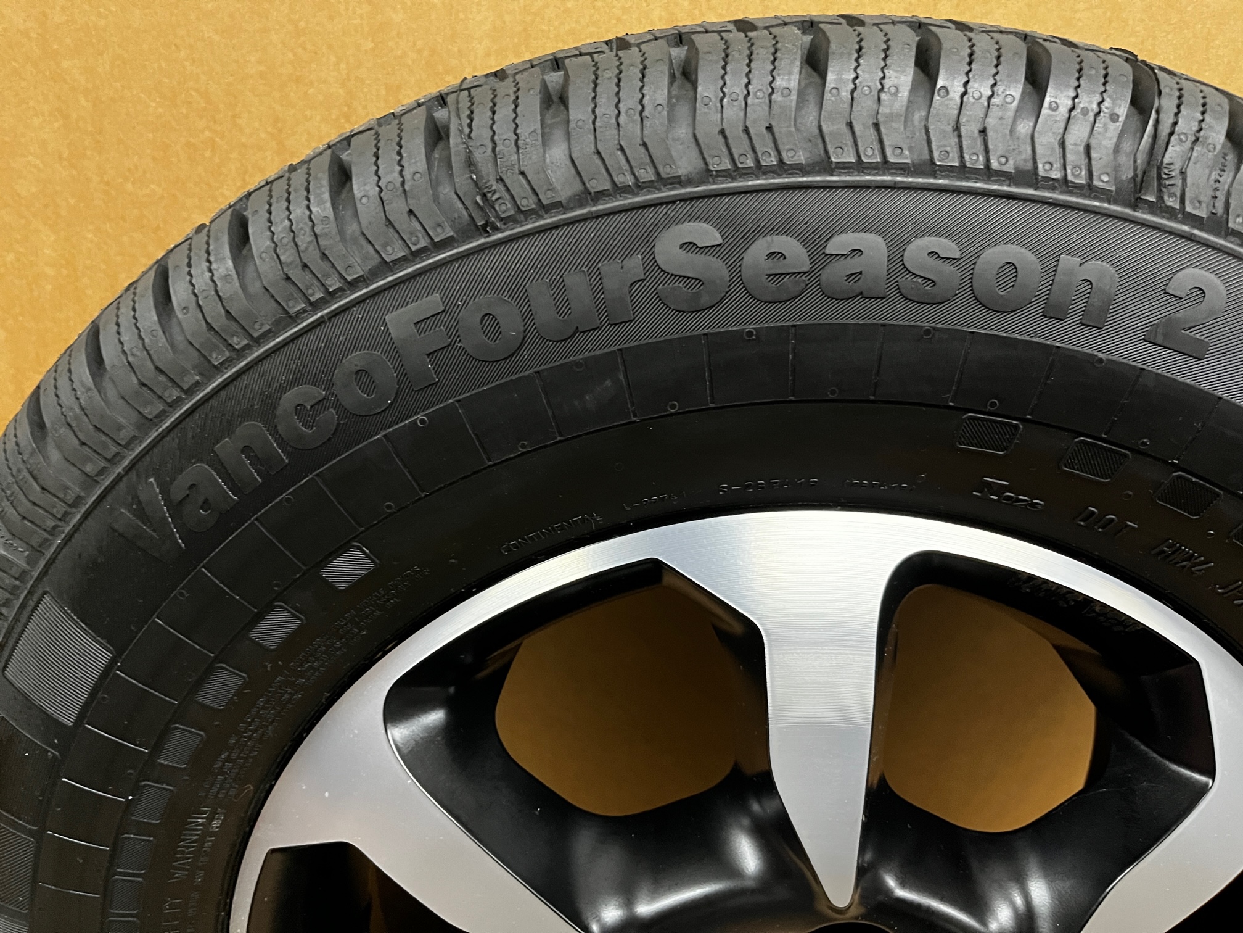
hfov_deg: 67.3
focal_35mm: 26
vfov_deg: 53.1
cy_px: 466
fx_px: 934
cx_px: 622
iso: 500
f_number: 1.6
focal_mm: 5.1
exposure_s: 1/33
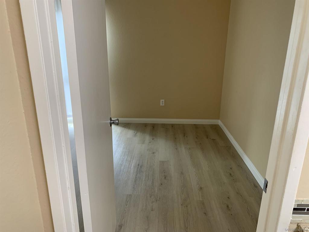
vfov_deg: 53.1
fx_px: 232
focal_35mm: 26
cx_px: 154
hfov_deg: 67.3
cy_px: 116
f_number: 1.8
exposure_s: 1/60
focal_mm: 4.25
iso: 125
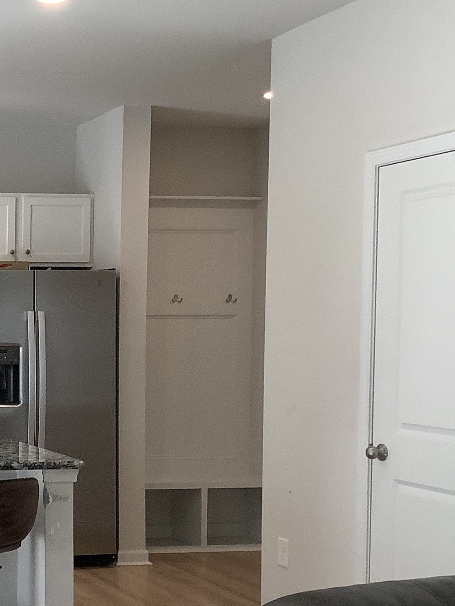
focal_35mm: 64
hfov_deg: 20.6
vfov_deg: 30.2
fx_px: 1122
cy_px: 373
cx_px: -162
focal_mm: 3.3
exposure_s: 1/120
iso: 64
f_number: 2.4
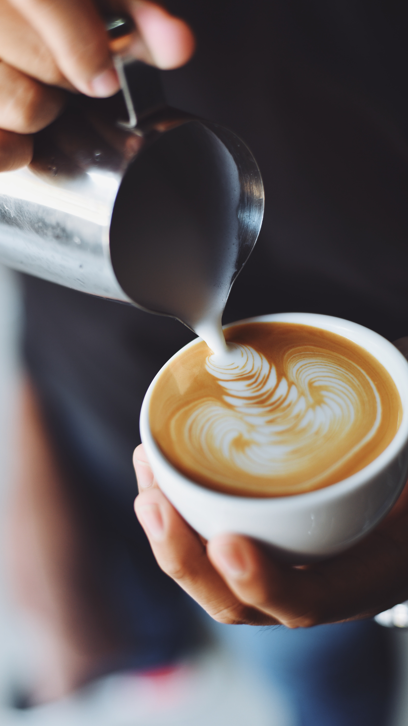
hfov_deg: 22.6
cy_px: 363
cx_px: 176
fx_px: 1020
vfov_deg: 39.2
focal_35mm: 53
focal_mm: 50
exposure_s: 1/400
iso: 400
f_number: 2.5
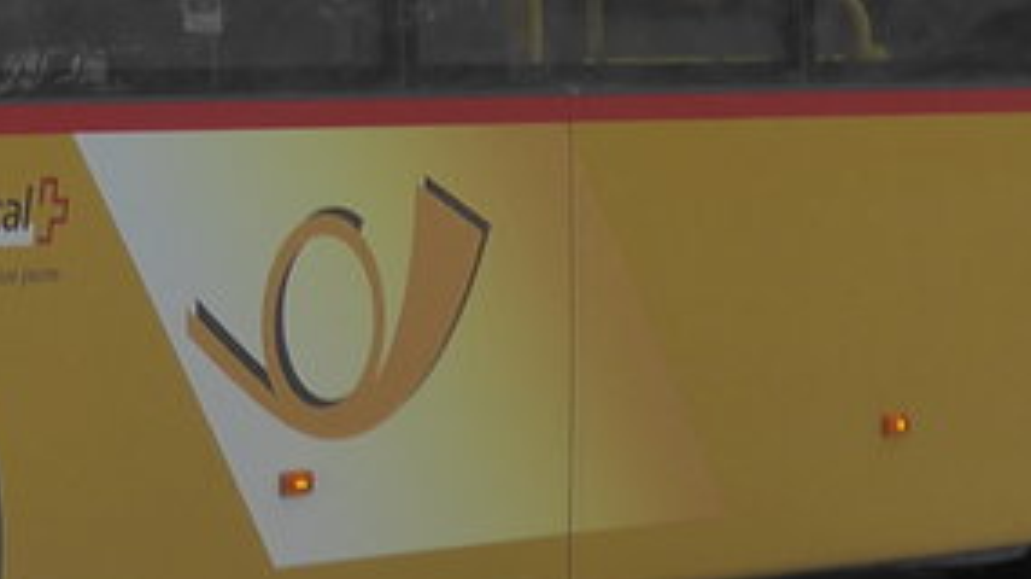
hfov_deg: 9.4
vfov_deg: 5.3
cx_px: -289
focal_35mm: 225
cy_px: -431
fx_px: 6148
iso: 200
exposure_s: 1/100
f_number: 3.2
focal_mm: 10.1
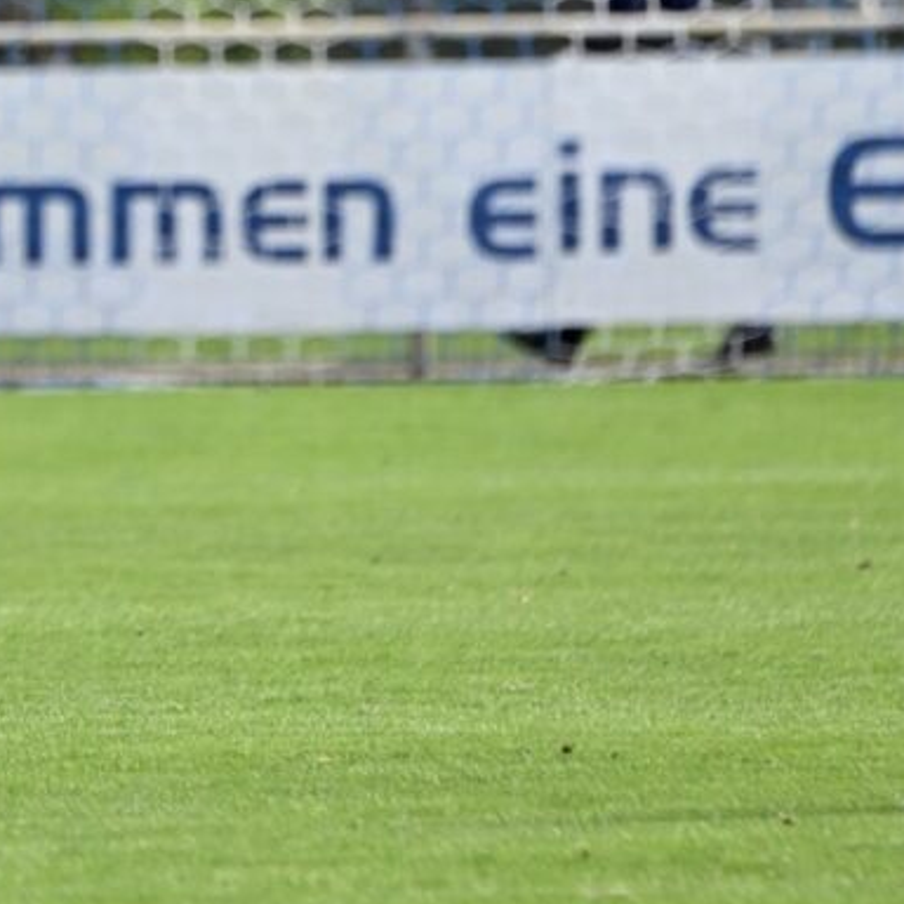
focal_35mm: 838
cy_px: 184
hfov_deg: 2.1
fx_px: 24759
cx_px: -294
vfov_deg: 2.1
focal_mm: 370
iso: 1400
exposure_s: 1/1600
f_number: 6.3
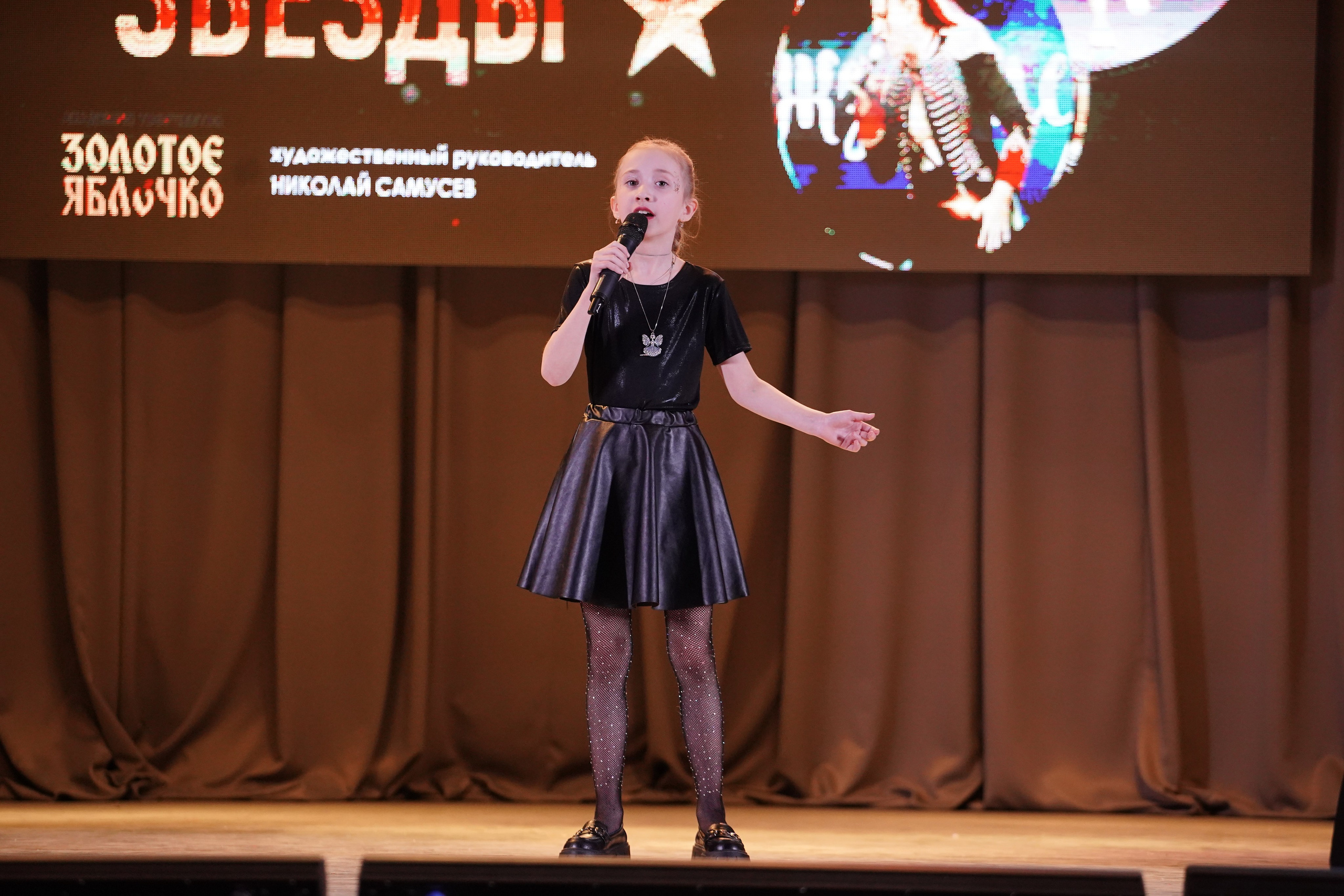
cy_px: 448
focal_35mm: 131
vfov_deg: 10.5
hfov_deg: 15.6
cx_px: 672
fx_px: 4891
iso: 3200
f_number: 4
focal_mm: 131
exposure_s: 1/500
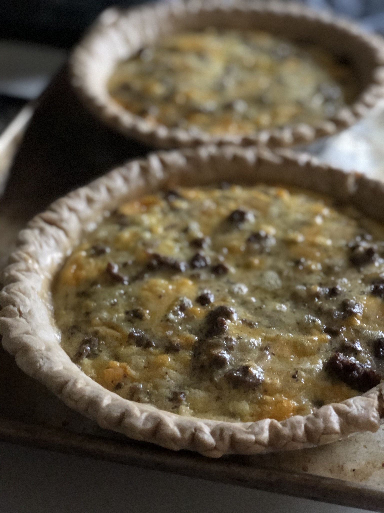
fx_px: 843
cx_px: 192
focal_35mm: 57
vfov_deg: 33.8
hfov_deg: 25.7
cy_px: 256
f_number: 2.8
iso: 1250
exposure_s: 1/30
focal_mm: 6.6
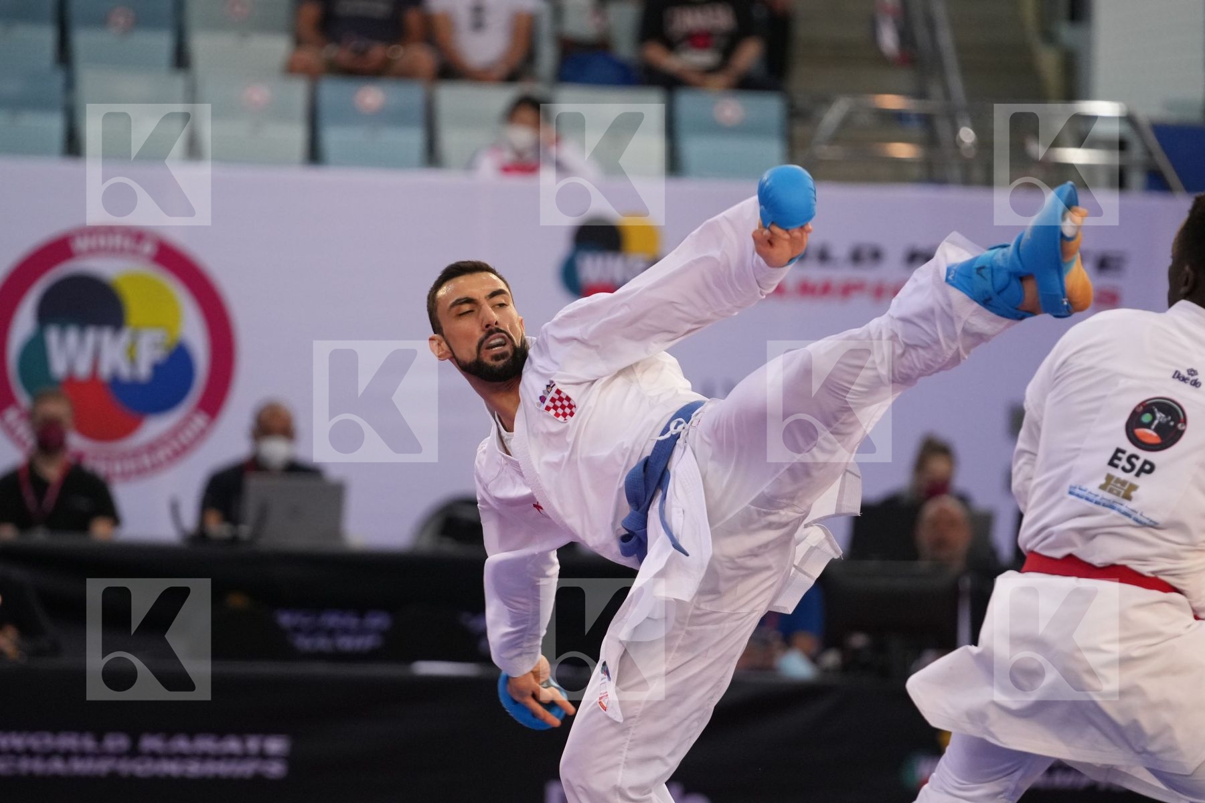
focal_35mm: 300
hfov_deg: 6.9
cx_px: 602
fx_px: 10041
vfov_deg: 4.6
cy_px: 402
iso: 2500
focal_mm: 200
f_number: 2.8
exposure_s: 1/1000
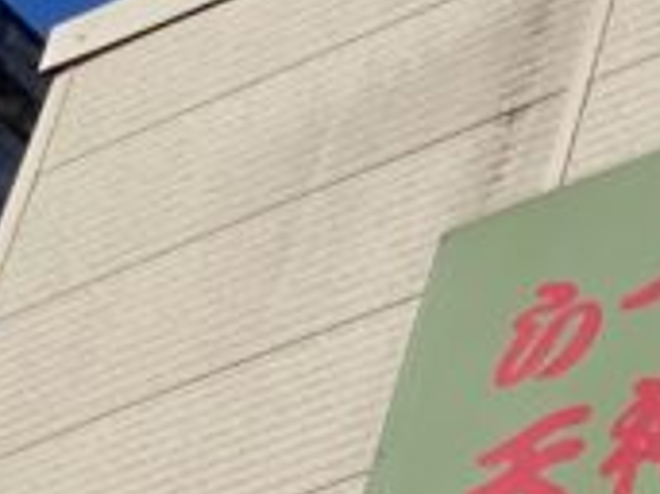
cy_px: 1760
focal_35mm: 210
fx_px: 4001
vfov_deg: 6.2
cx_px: 1938
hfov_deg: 8.1
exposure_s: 1/4808
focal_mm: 3.99
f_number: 1.8
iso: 20
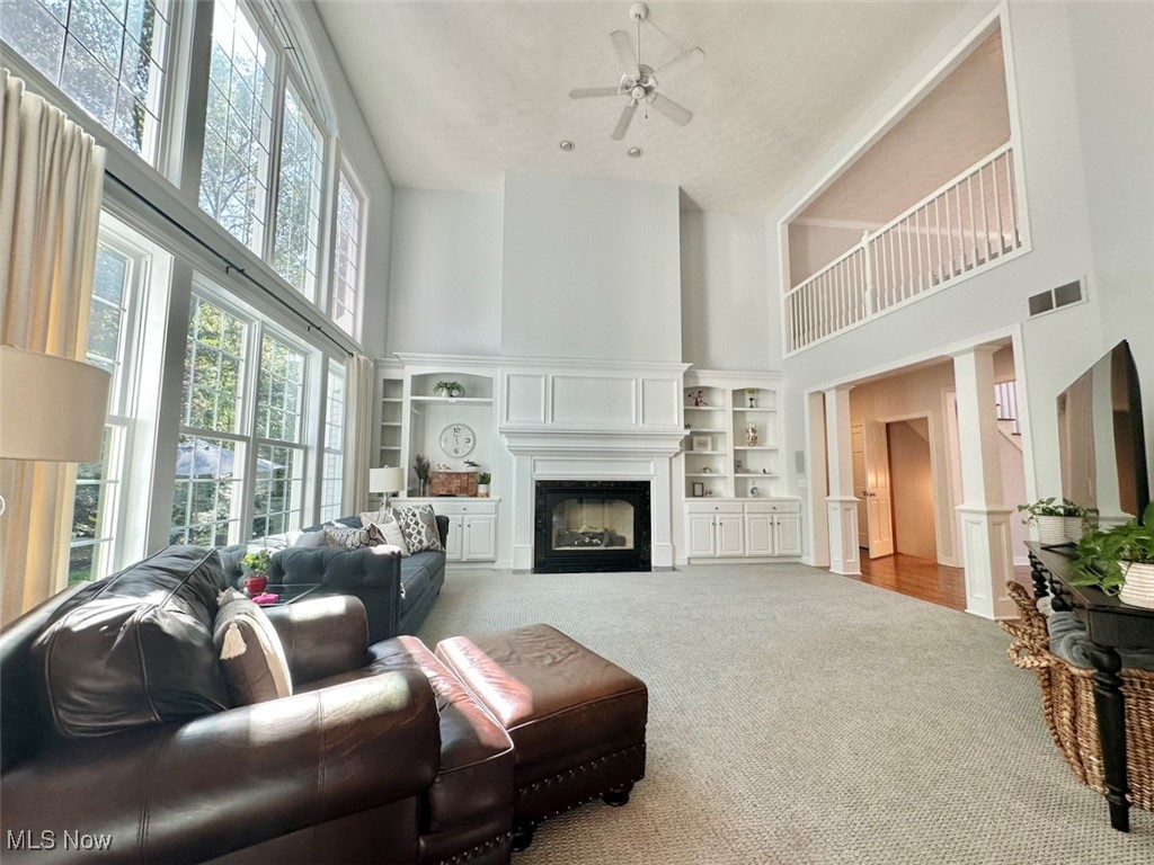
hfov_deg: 102.1
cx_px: 577
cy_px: 432
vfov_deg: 85.7
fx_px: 467
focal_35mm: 14
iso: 80
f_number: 2.2
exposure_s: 1/120
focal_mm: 2.22
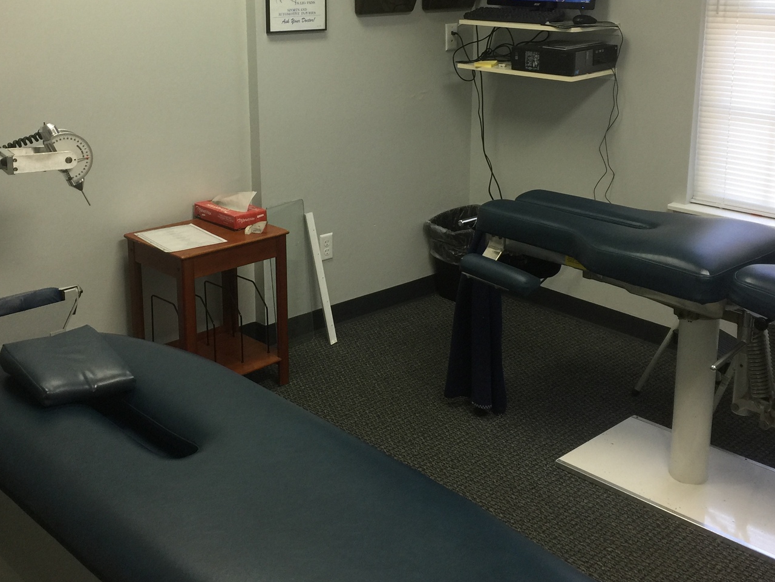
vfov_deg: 33.3
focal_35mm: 43
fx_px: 963
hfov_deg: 43.8
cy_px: 197
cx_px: 377
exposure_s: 1/15
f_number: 2.2
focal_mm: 4.15
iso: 32
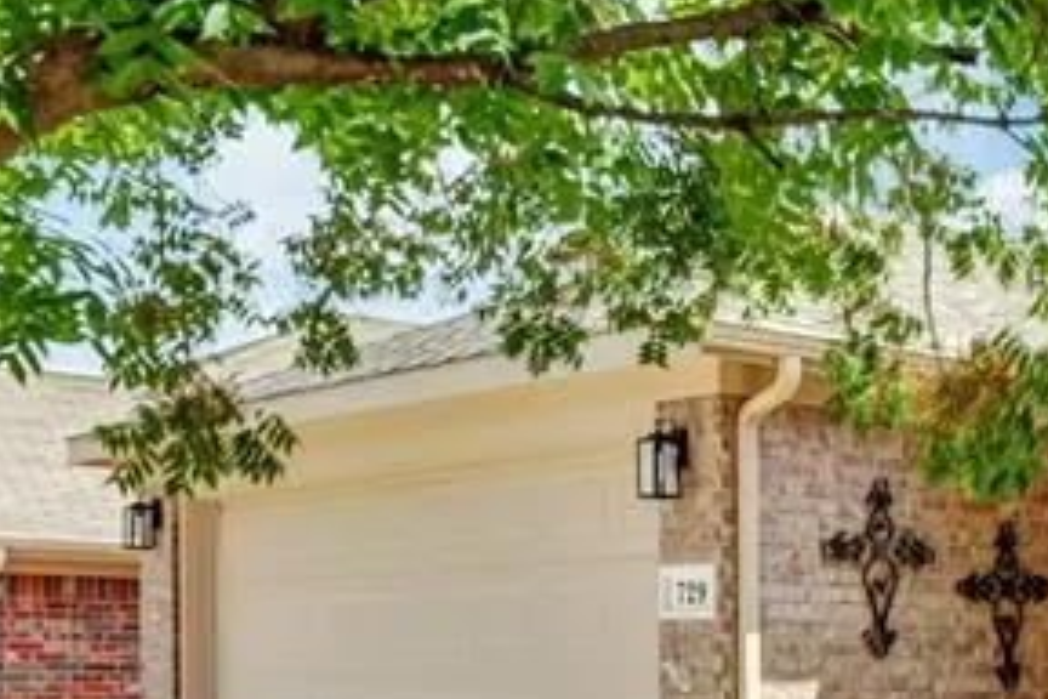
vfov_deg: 20.5
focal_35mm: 64
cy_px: 710
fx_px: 1863
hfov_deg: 27.0
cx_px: 1325
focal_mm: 18
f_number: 8
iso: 800
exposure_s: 1/1000
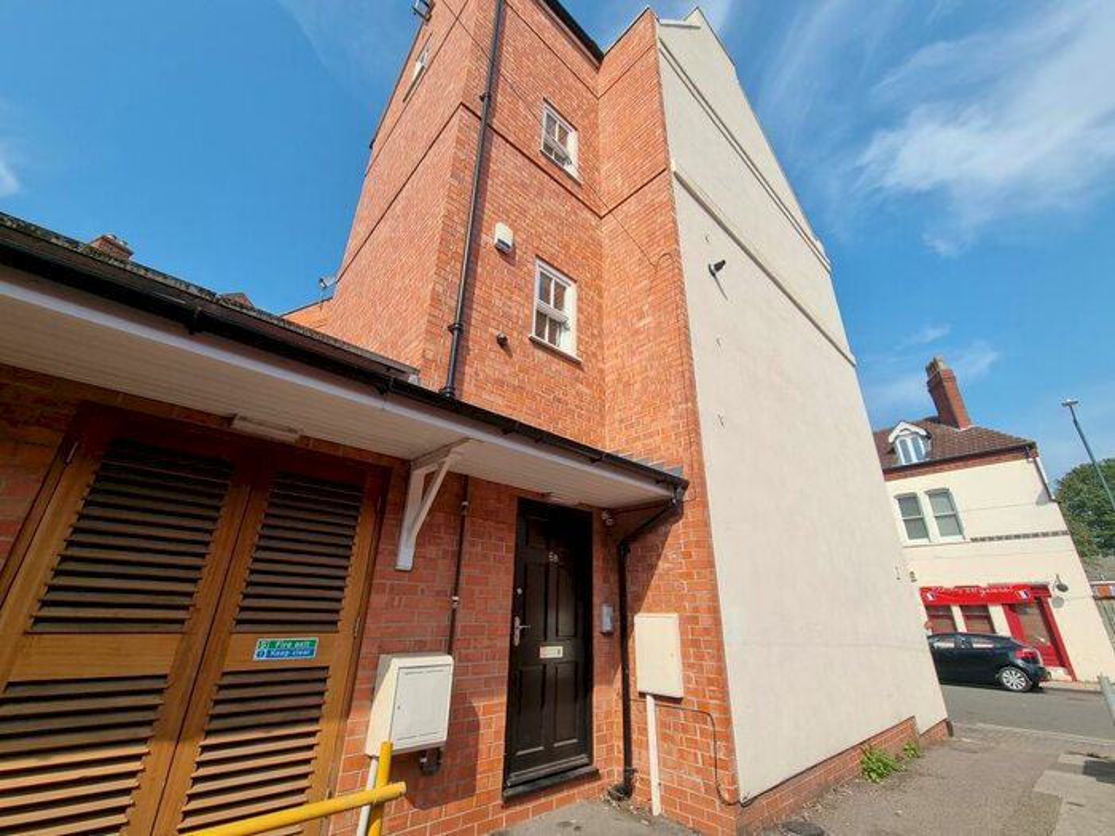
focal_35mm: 13
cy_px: 418
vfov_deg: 89.9
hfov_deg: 106.2
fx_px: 419
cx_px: 558
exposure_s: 1/1880
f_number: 2.2
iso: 50
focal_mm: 2.2
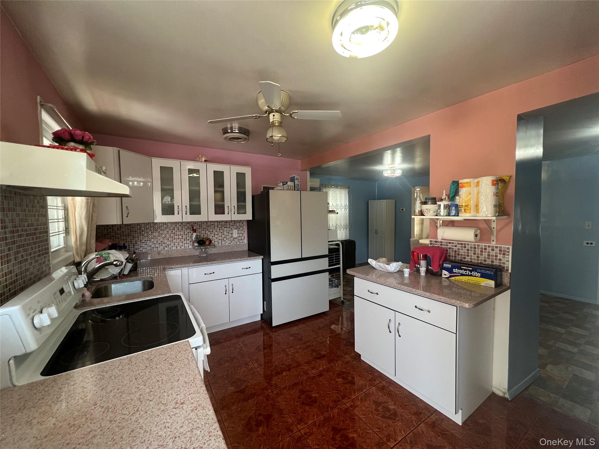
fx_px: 225
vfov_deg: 89.9
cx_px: 300
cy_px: 224
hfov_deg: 106.2
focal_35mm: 13
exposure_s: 1/120
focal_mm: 1.57
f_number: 1.8
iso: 200
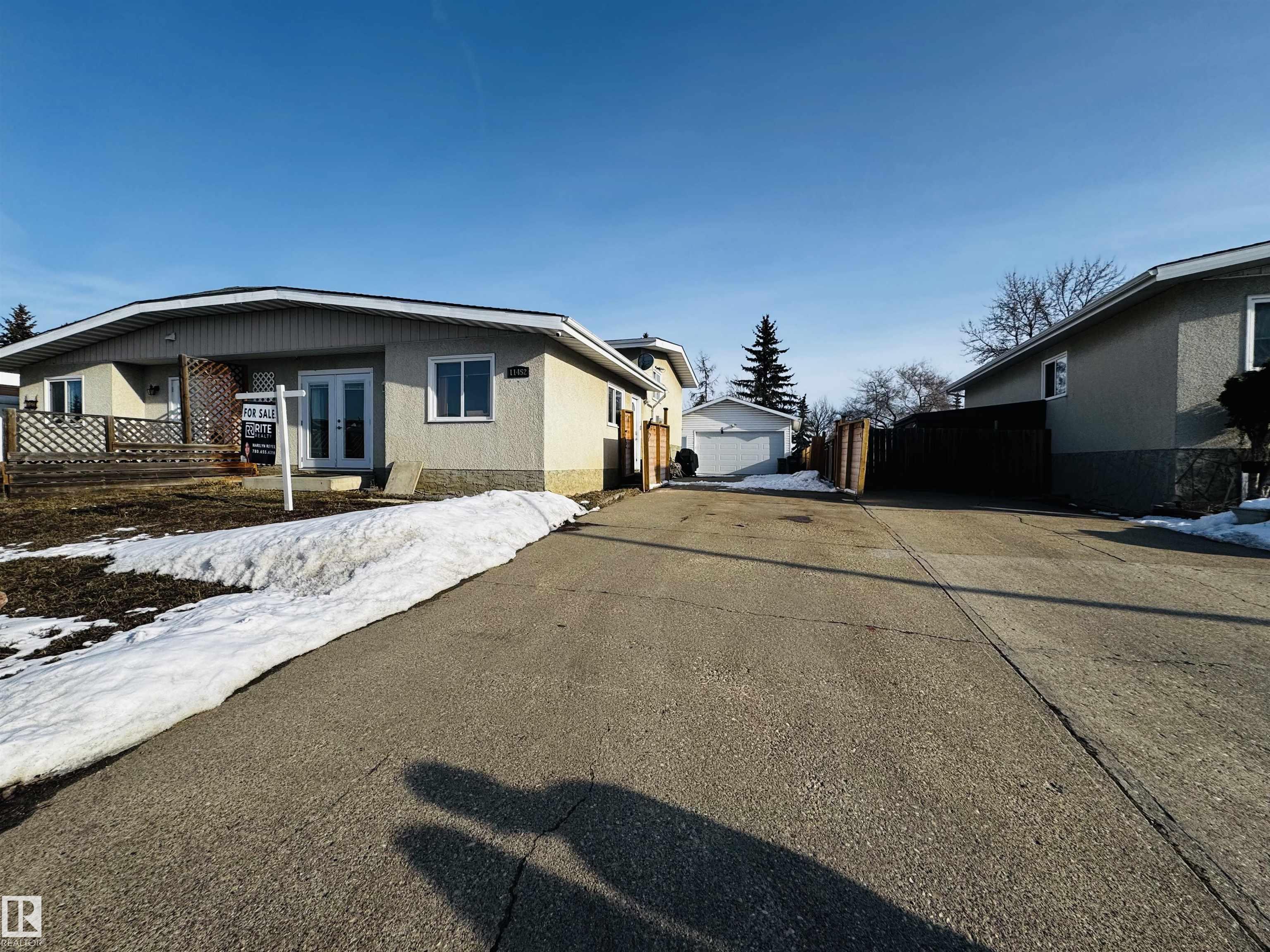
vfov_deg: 85.7
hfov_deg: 102.1
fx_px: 514
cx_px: 635
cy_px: 476
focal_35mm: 14
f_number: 2.2
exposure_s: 1/2770
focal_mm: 2.22
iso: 50
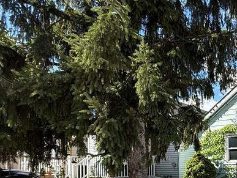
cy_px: 174
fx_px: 254
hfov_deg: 42.4
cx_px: 243
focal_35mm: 37
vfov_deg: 35.4
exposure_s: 1/638
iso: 50
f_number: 2.2
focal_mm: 2.22
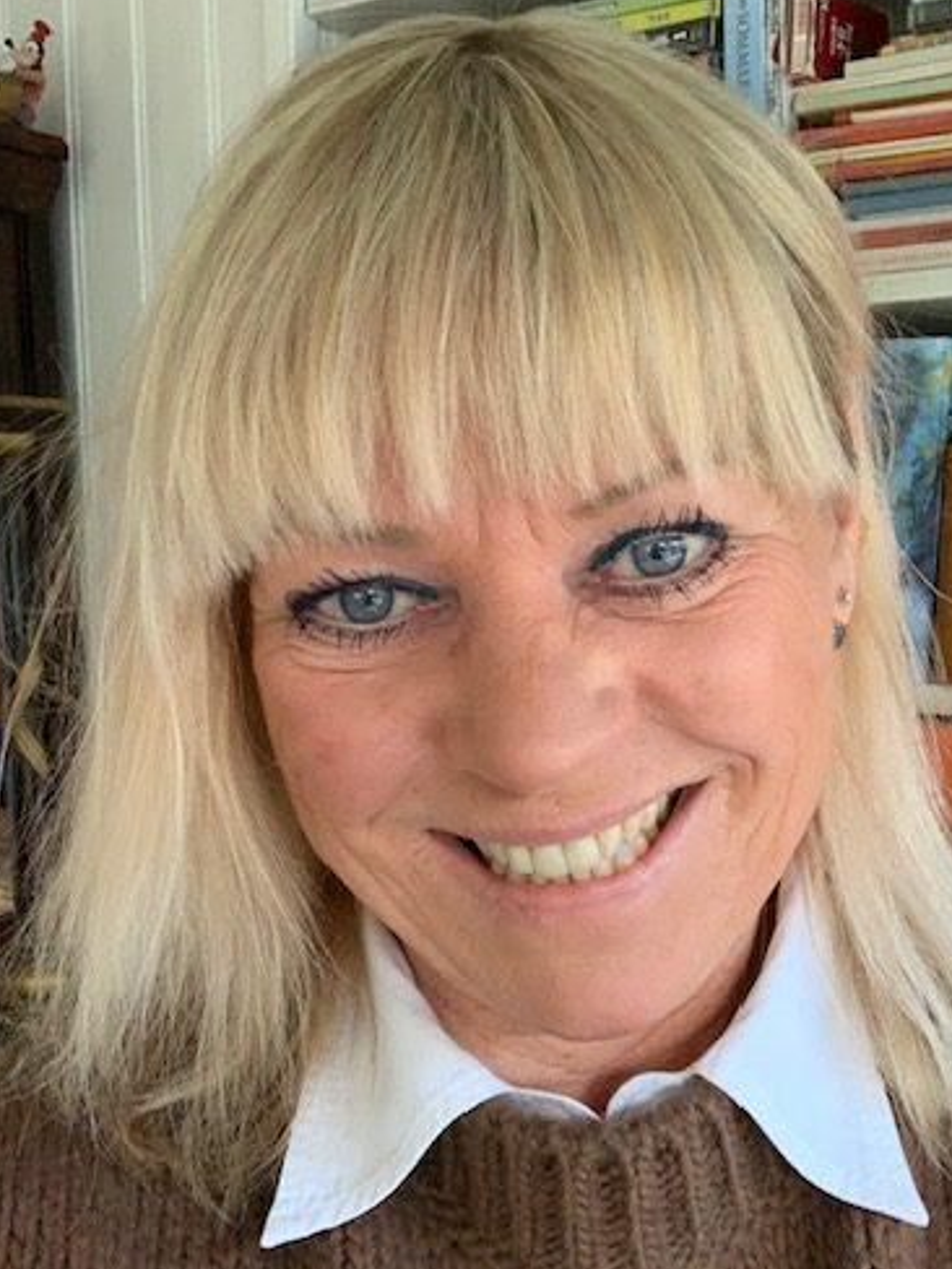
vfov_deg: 44.7
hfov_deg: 34.3
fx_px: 1540
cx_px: 520
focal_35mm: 42
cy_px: 707
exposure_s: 1/60
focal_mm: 2.87
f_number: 2.2
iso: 200
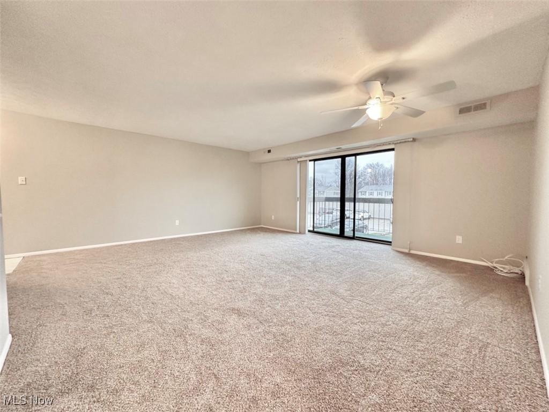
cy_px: 206
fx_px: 222
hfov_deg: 102.1
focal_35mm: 14
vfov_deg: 85.7
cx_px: 274
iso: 200
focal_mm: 2.22
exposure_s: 1/60
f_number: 2.2
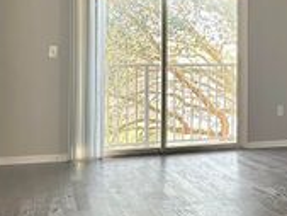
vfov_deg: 20.6
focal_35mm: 71
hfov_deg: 25.1
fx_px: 589
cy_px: 54
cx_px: 329
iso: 250
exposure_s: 1/72
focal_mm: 6.86
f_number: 1.78
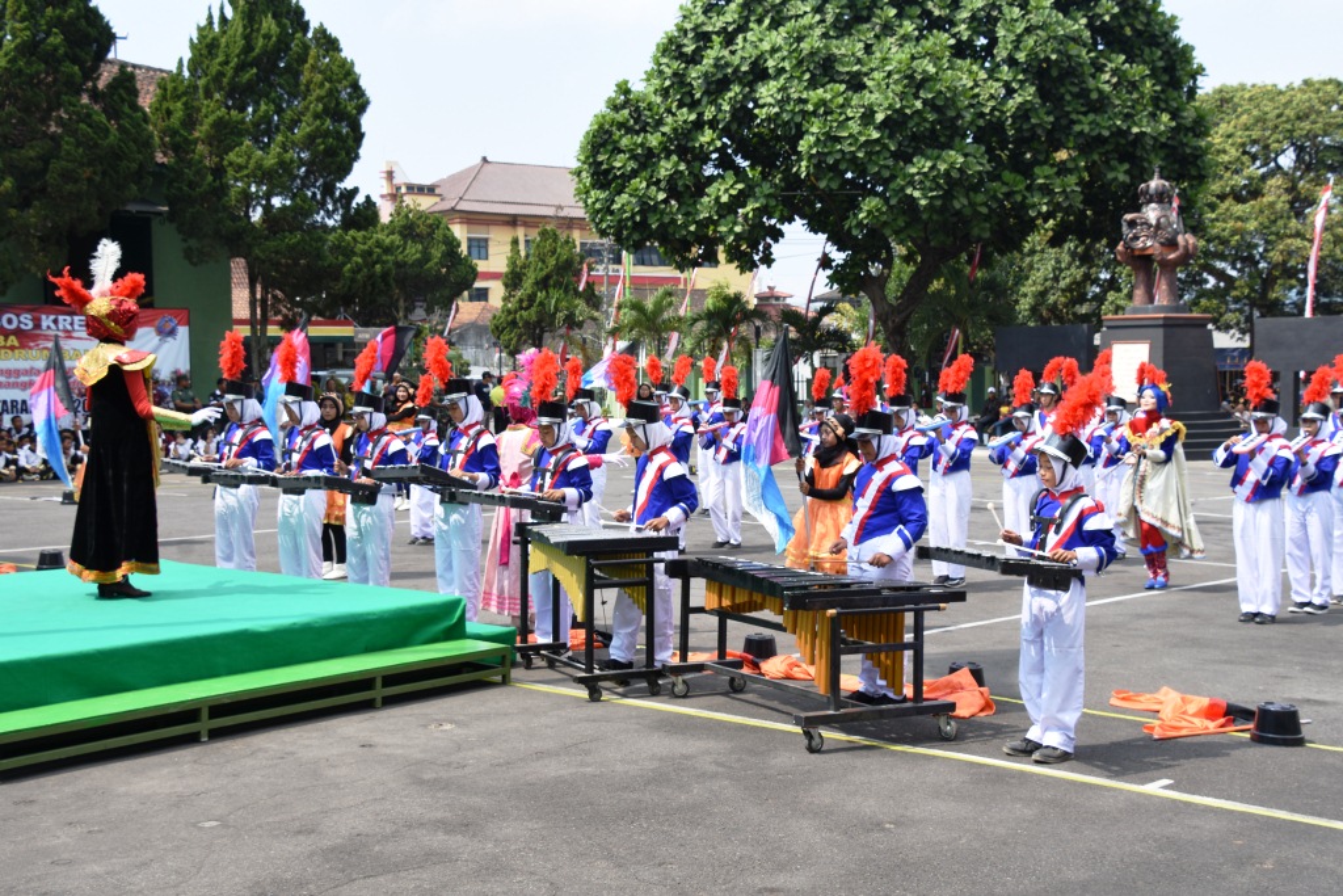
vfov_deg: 29.9
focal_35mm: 45
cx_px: 672
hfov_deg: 43.6
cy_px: 448
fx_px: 1679
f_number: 9
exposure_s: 1/125
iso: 100
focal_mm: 30
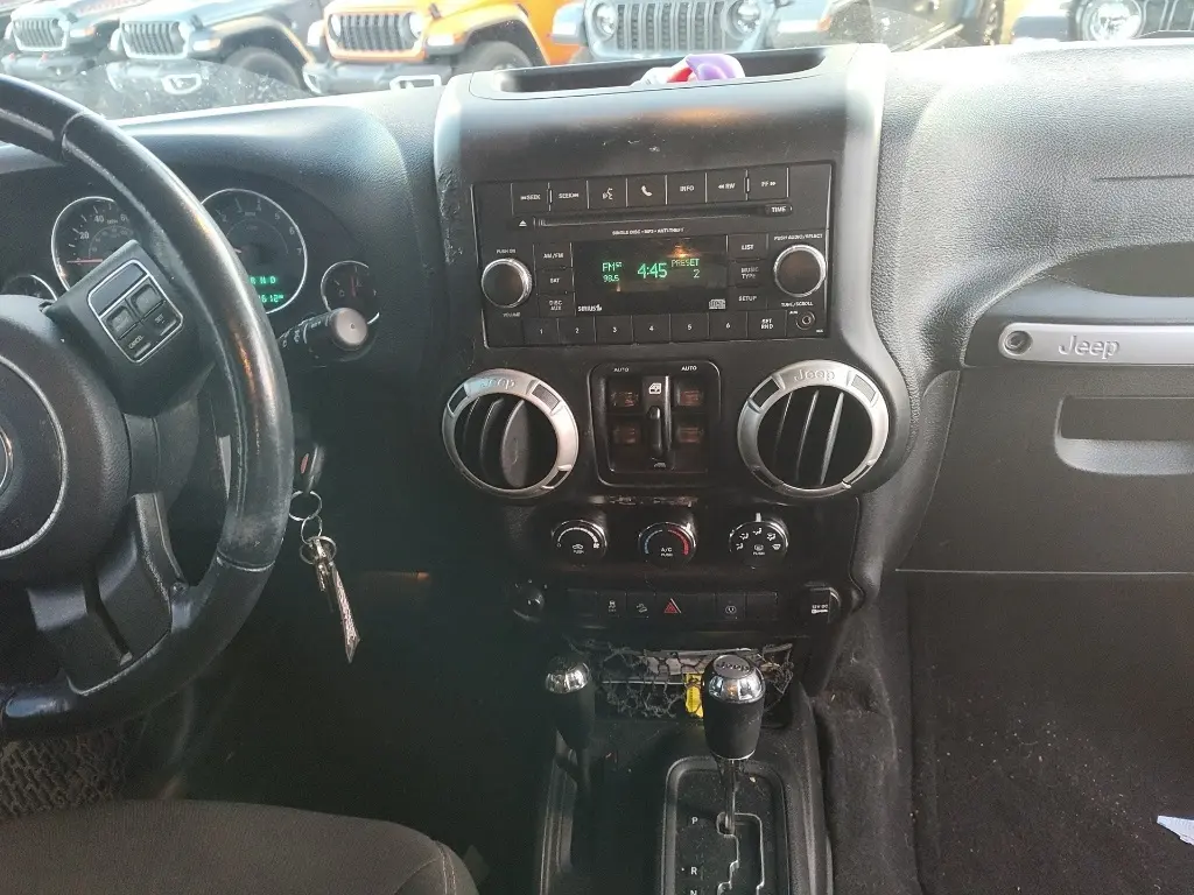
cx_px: 597
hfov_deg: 73.9
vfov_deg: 58.9
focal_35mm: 23
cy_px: 448
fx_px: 793
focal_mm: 5.56
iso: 361
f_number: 1.8
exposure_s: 1/60
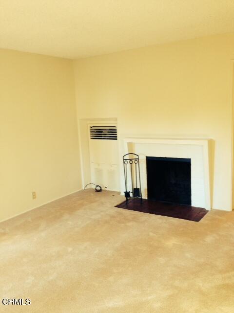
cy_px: 156
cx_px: 117
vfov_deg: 55.4
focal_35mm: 33
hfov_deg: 42.9
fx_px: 297
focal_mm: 4.12
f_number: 2.4
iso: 160
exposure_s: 1/20
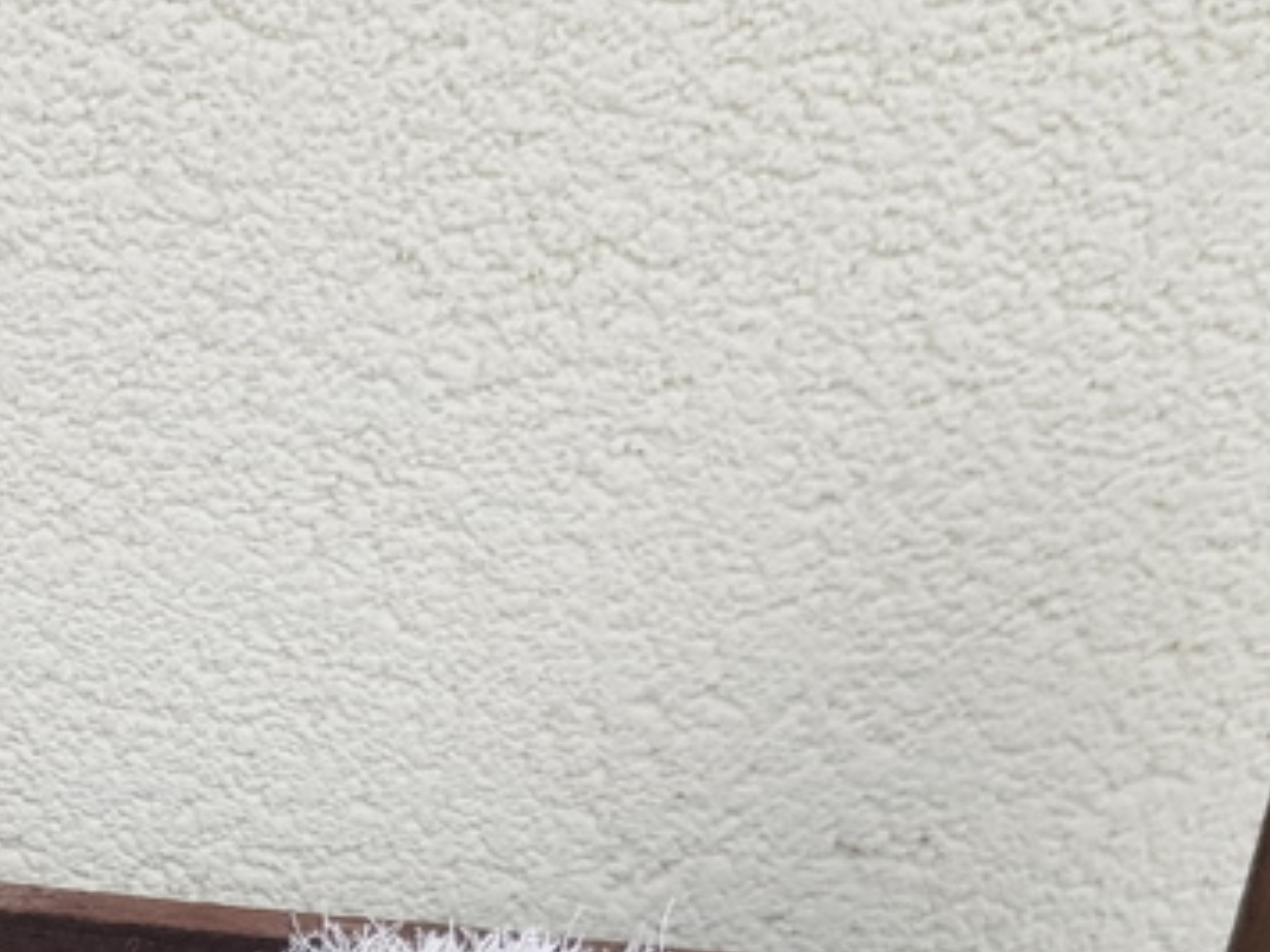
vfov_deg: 17.5
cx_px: 30
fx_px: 2862
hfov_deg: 24.0
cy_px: 1291
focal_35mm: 78
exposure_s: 1/546
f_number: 1.7
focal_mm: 4.2
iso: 40
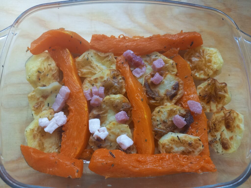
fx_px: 181
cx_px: 126
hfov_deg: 69.4
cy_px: 94
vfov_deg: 54.9
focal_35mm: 25
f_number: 1.8
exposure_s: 1/50
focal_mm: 4.65
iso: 200
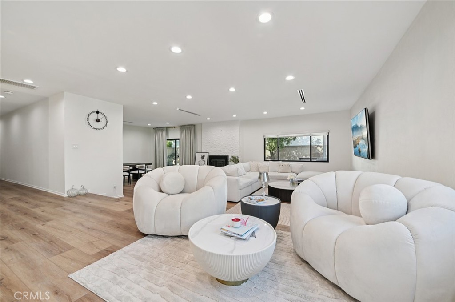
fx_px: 177
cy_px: 151
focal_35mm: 14
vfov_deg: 81.1
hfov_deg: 104.3
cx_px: 228
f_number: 8
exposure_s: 1/13
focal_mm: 14
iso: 250
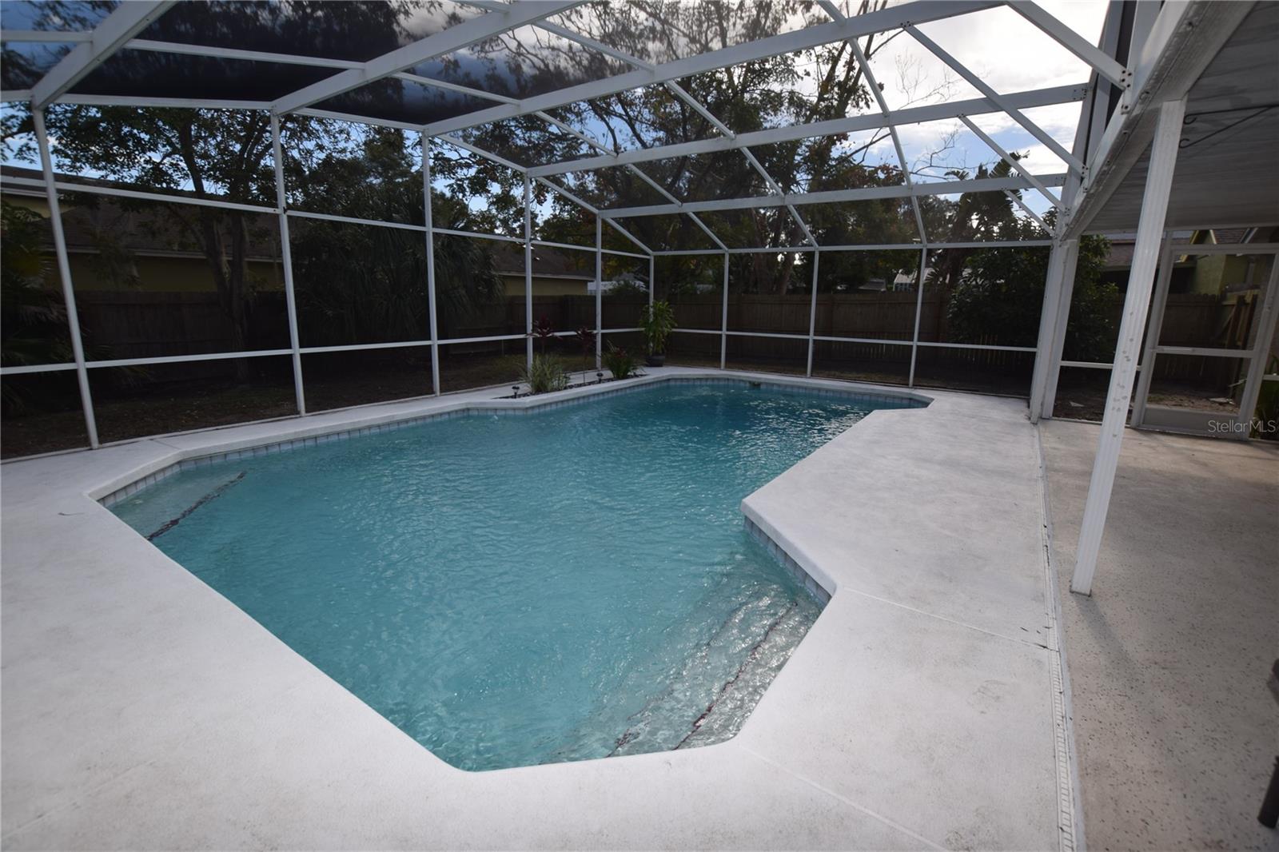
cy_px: 426
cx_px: 640
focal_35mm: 15
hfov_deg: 100.4
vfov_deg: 77.3
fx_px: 533
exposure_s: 1/200
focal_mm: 10
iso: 100
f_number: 7.1
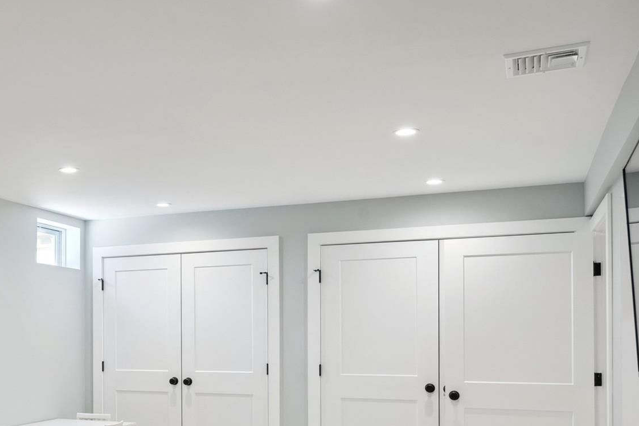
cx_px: 104
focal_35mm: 42
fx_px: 745
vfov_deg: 30.8
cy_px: 365
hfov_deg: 43.6
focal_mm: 23
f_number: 8
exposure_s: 1/13
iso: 400
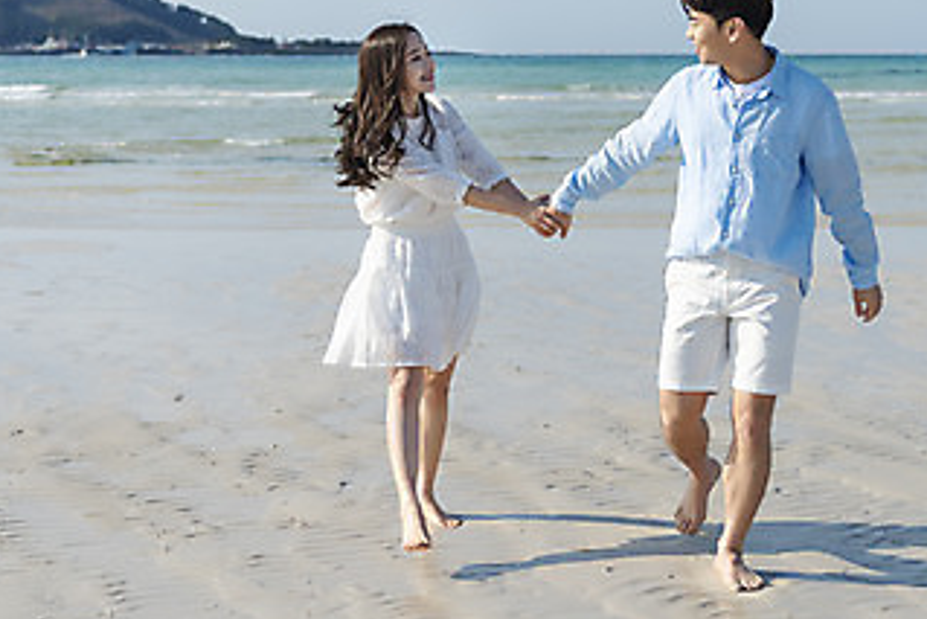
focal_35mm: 75
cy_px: 73
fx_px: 1932
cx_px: 484
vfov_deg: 17.9
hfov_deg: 27.0
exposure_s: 1/4000
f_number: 2.8
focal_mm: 40
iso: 100
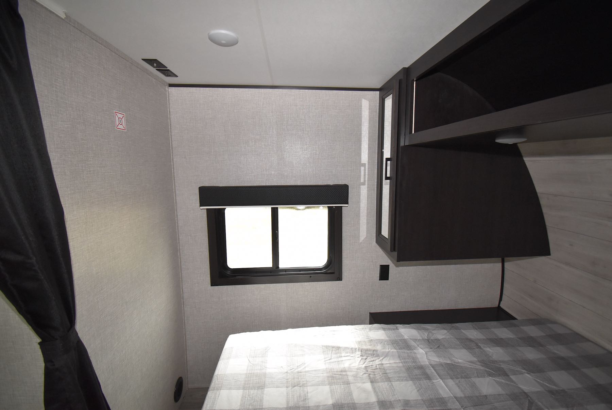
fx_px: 255
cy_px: 205
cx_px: 306
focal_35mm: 15
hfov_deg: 100.3
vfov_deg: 77.5
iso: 2000
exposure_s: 1/60
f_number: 4.5
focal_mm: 10
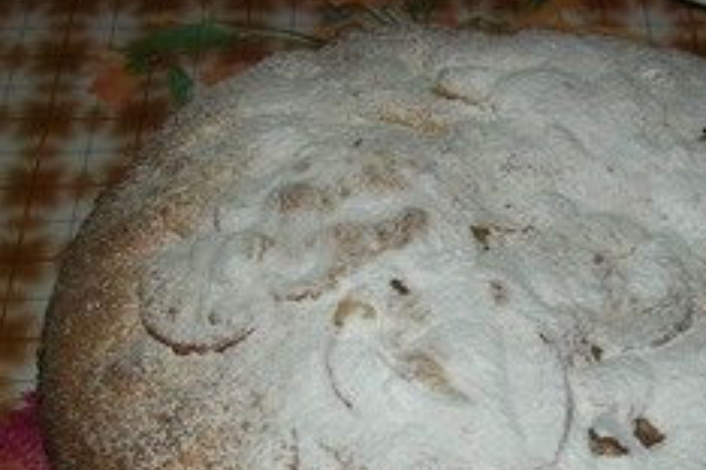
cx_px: 510
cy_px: 343
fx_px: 1412
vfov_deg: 18.8
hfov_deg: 27.8
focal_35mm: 72
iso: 160
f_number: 2.7
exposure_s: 1/60
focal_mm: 6
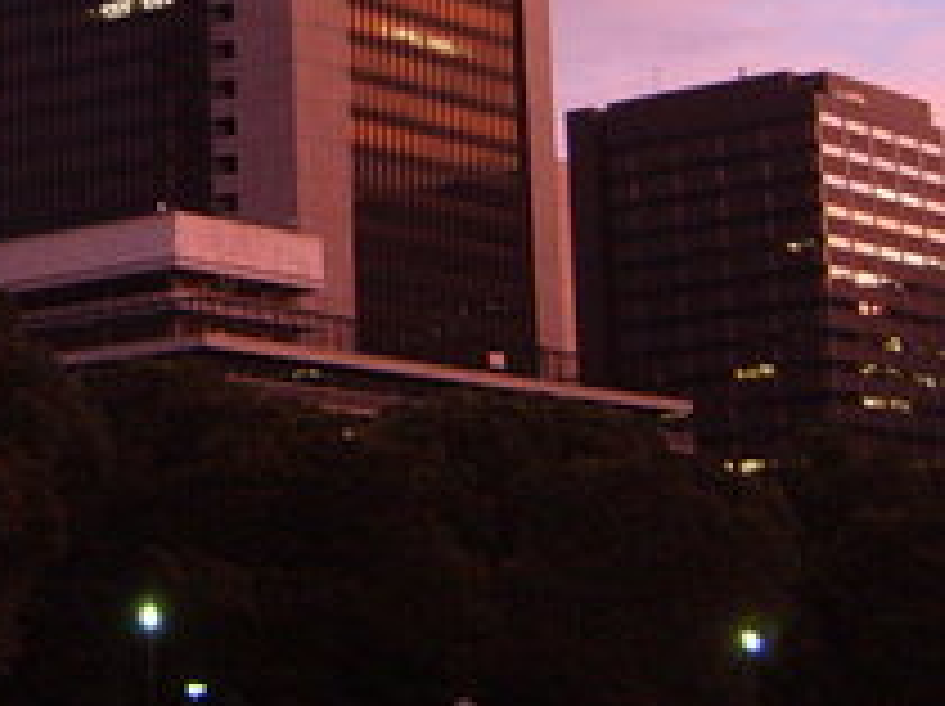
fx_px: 3081
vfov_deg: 12.9
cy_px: 27
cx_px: 81
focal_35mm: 113
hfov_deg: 17.2
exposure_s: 1/10
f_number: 2.9
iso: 141
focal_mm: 6.2
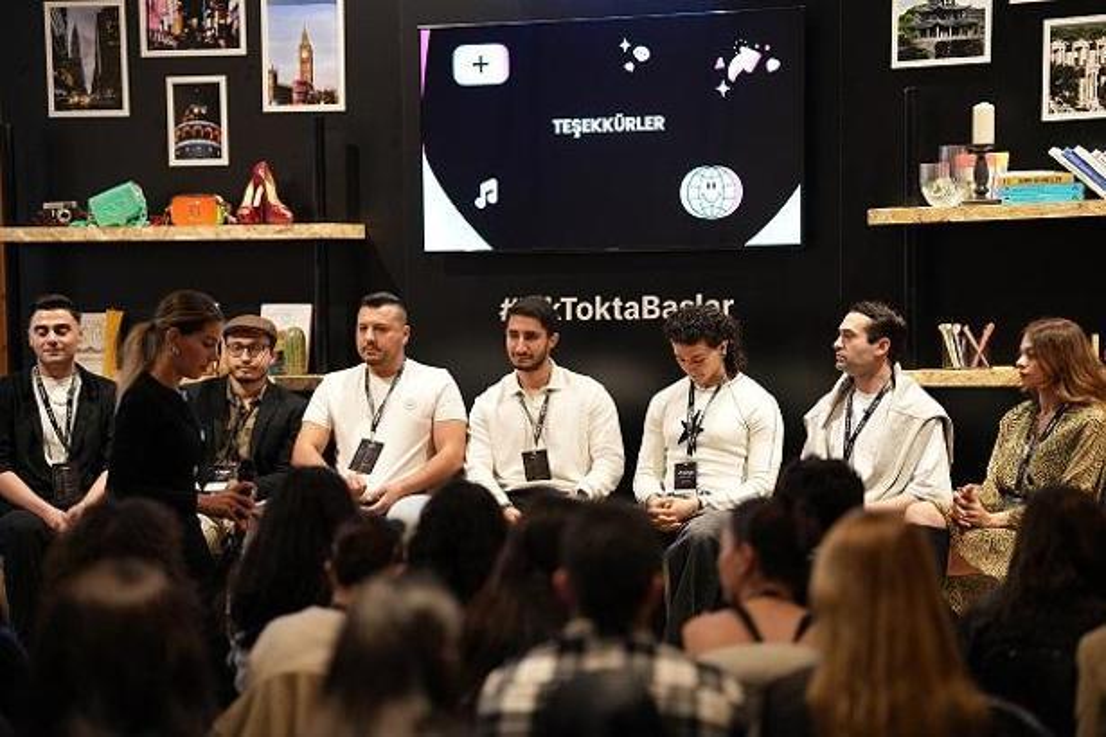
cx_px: 553
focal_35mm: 85
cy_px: 368
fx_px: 2611
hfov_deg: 23.9
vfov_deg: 16.1
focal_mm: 85
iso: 2000
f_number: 1.4
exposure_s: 1/320
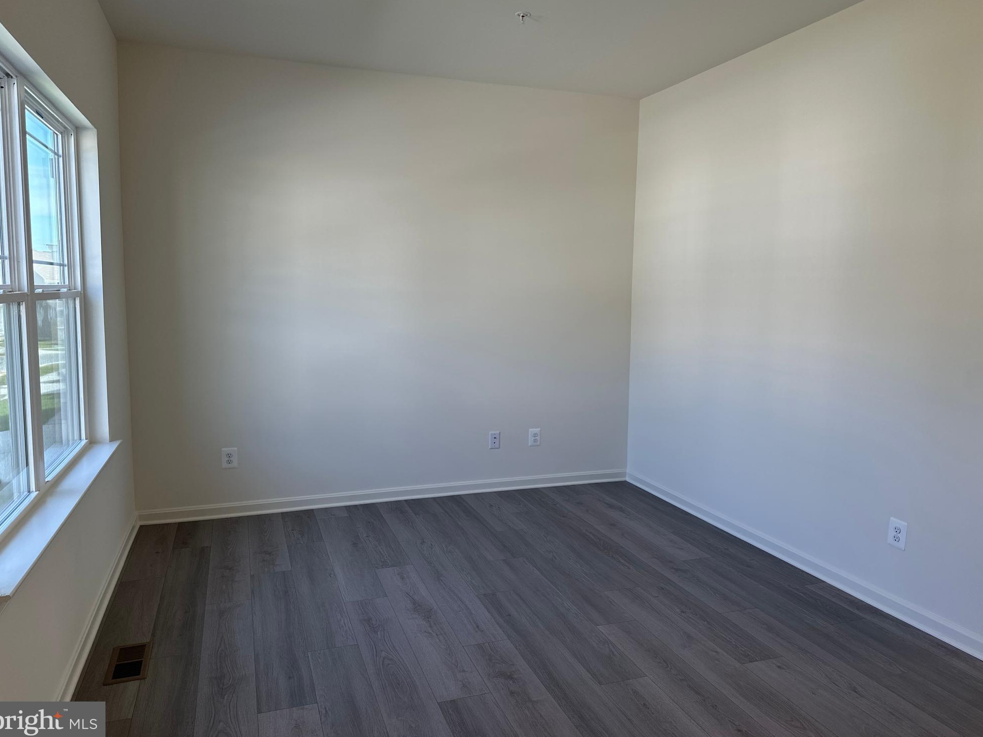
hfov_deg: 69.4
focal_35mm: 25
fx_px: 710
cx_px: 492
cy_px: 359
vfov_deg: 54.9
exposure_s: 1/207
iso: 64
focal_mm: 6.86
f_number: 1.78
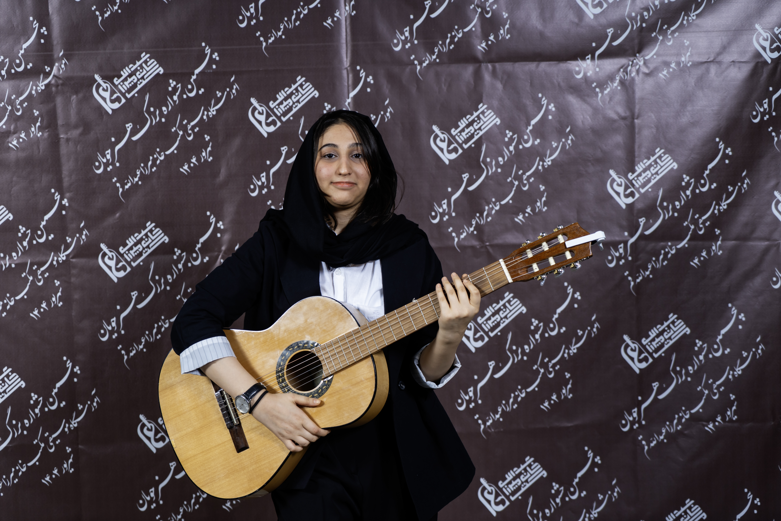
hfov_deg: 28.8
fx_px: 1518
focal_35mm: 70
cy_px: 260
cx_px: 390
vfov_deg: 19.5
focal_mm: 70
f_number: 4
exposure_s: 1/125
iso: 320
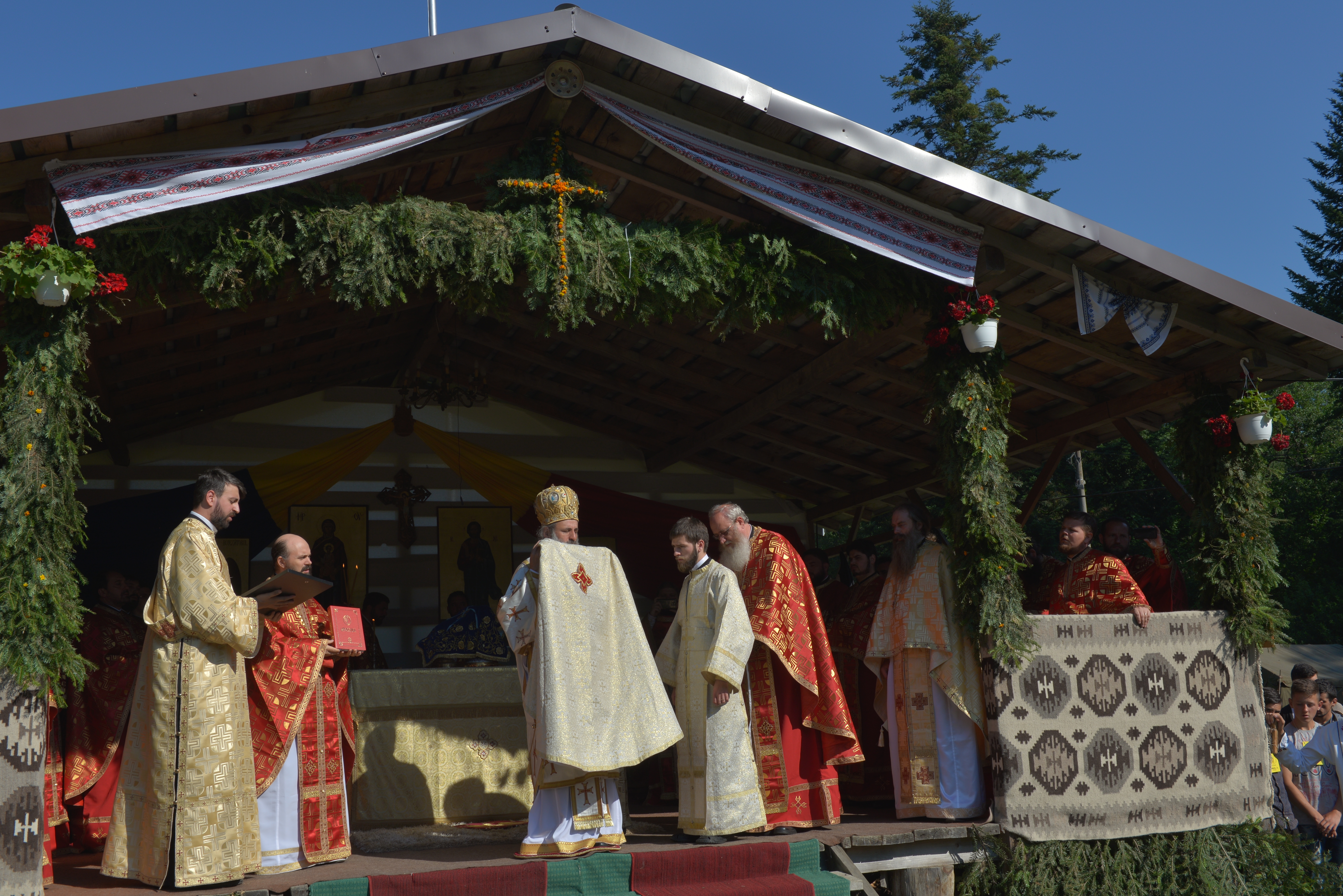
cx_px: 672
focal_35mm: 35
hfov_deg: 54.4
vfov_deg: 37.9
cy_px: 448
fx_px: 1306
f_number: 10
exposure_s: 1/400
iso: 100
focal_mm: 35
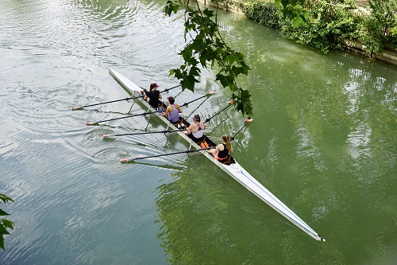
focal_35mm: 45
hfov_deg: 43.6
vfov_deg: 29.8
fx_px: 496
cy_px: 132
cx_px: 198
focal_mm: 30
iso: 100
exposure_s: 1/125
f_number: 5
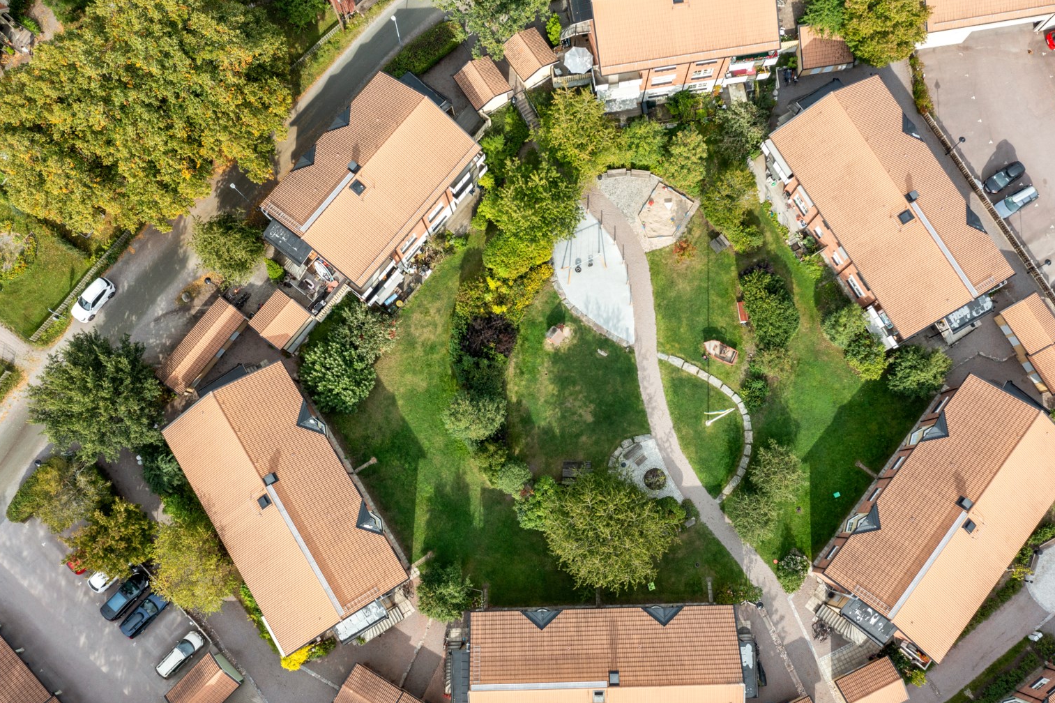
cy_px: 364
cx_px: 544
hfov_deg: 61.9
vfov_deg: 43.6
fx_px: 879
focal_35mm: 30
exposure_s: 1/320
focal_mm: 10.26
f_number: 5.6
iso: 100
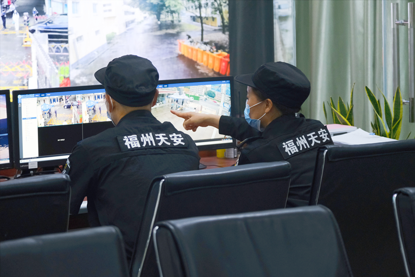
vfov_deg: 12.7
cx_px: 208
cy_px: 138
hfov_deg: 18.9
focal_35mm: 108
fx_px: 1245
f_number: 4
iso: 2000
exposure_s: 1/100
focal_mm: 72.1
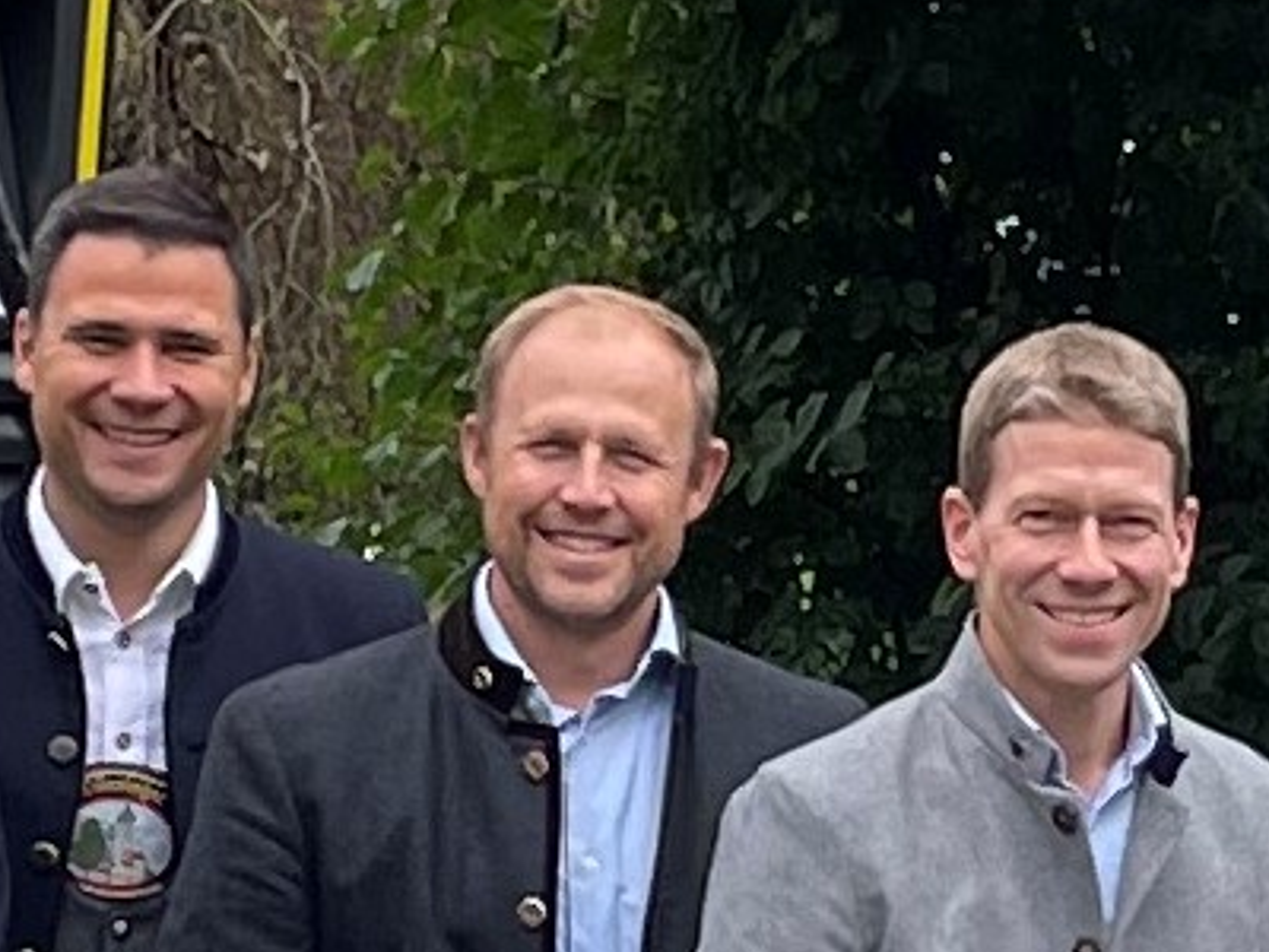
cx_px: 433
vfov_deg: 14.3
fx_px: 3666
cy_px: 1180
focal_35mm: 100
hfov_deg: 19.6
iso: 32
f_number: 1.6
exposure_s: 1/500
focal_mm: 4.2
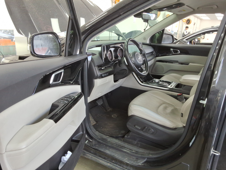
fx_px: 183
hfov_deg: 63.4
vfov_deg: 49.7
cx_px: 113
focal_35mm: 28
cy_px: 85
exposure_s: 1/60
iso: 35
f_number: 1.9
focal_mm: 2.91
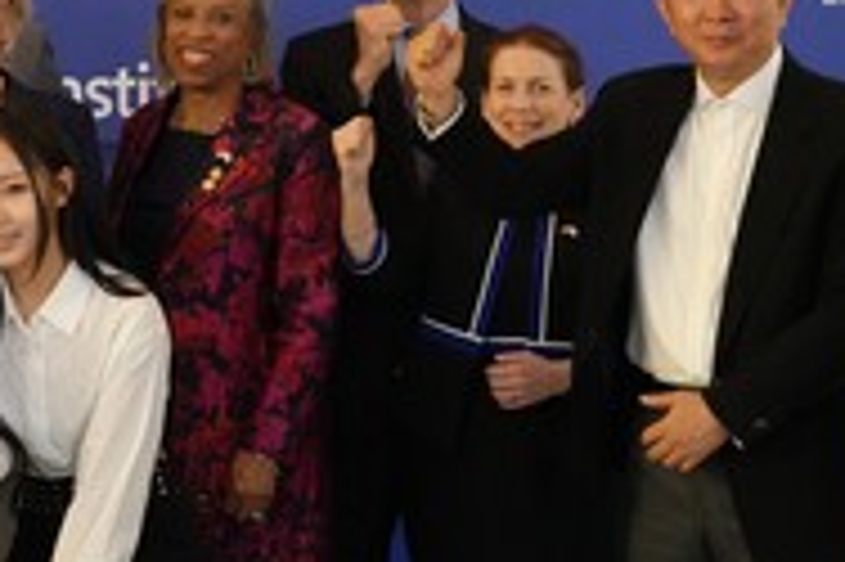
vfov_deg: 13.4
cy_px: 148
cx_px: -58
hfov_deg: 19.3
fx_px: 2392
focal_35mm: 102
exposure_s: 1/160
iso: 6400
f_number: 4
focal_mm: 32
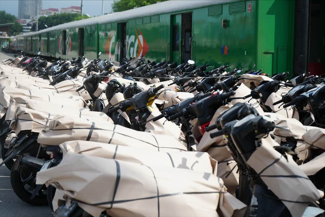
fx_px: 632
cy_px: 108
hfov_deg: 28.8
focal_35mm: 70
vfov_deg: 19.5
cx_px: 162
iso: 100
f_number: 5.6
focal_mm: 70
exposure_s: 1/500
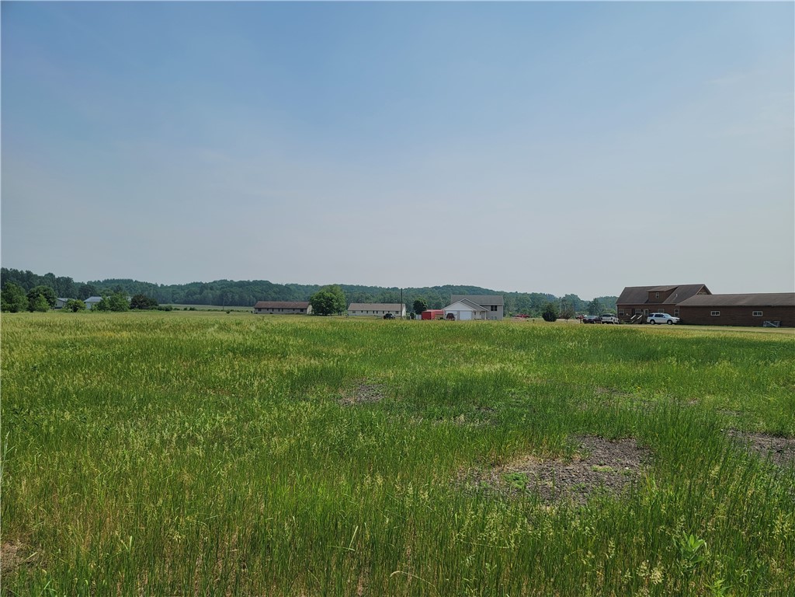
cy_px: 298
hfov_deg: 69.4
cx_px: 398
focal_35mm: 25
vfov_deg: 54.9
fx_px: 574
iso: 20
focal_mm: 7
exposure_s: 1/1785
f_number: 1.8
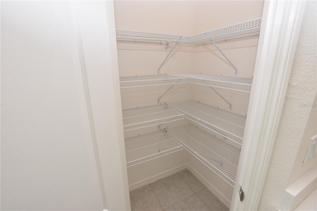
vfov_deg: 77.3
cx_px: 158
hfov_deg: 100.4
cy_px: 106
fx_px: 132
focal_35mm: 15
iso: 180
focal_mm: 10
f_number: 5.6
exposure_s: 1/125
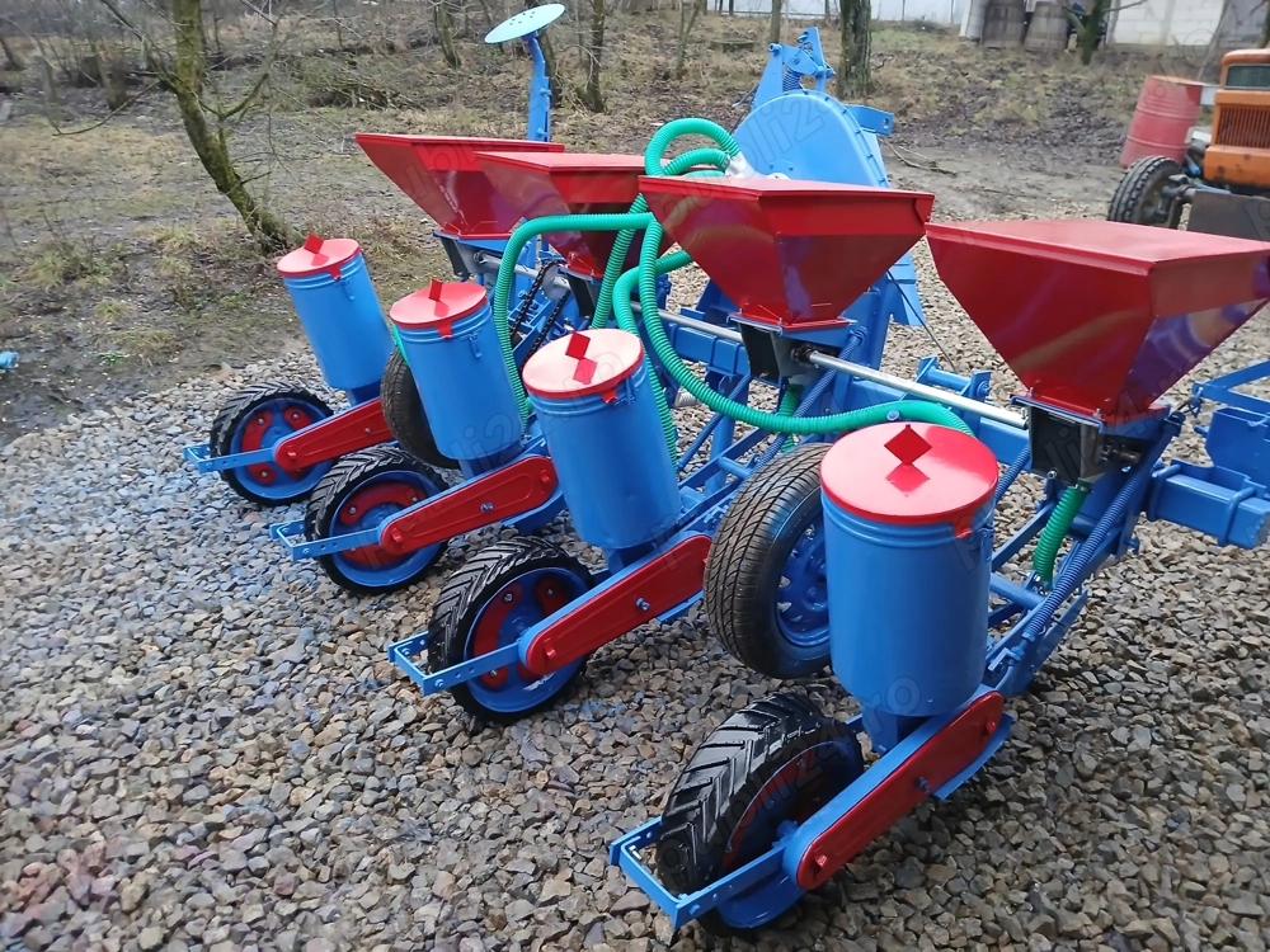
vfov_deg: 53.1
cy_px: 476
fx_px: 954
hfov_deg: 67.3
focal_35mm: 26
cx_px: 635
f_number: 1.8
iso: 320
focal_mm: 3.98
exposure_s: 1/33.3
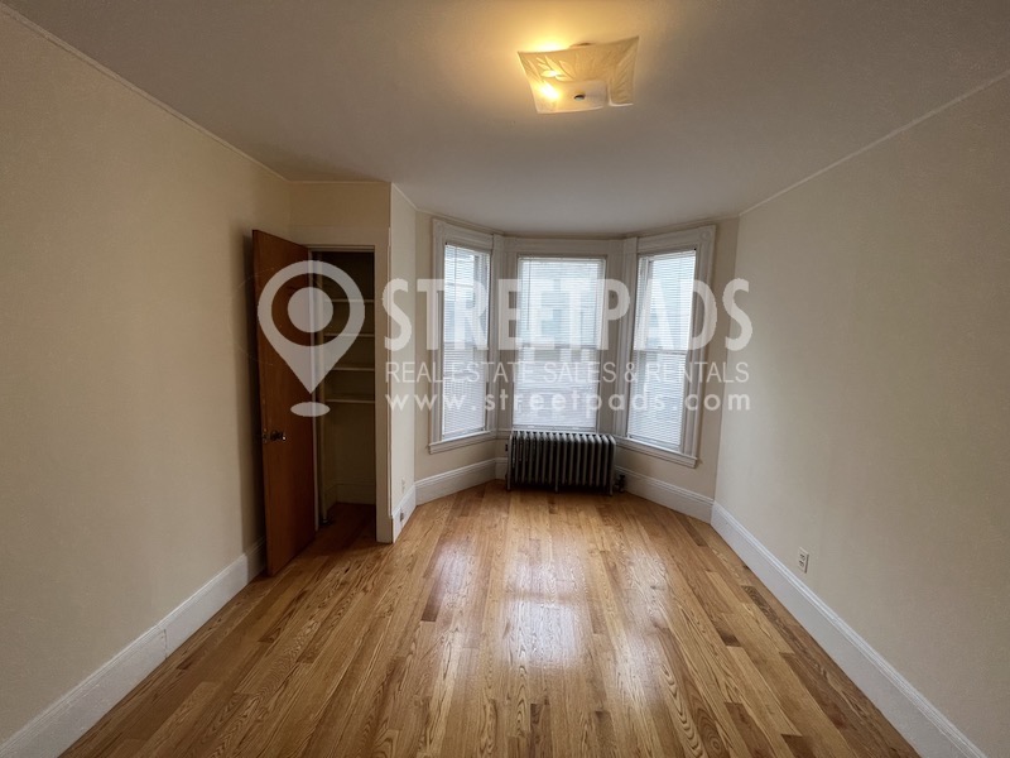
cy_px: 379
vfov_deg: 89.9
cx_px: 505
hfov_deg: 106.2
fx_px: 379
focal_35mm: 13
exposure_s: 1/120
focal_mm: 1.57
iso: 80
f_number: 1.8
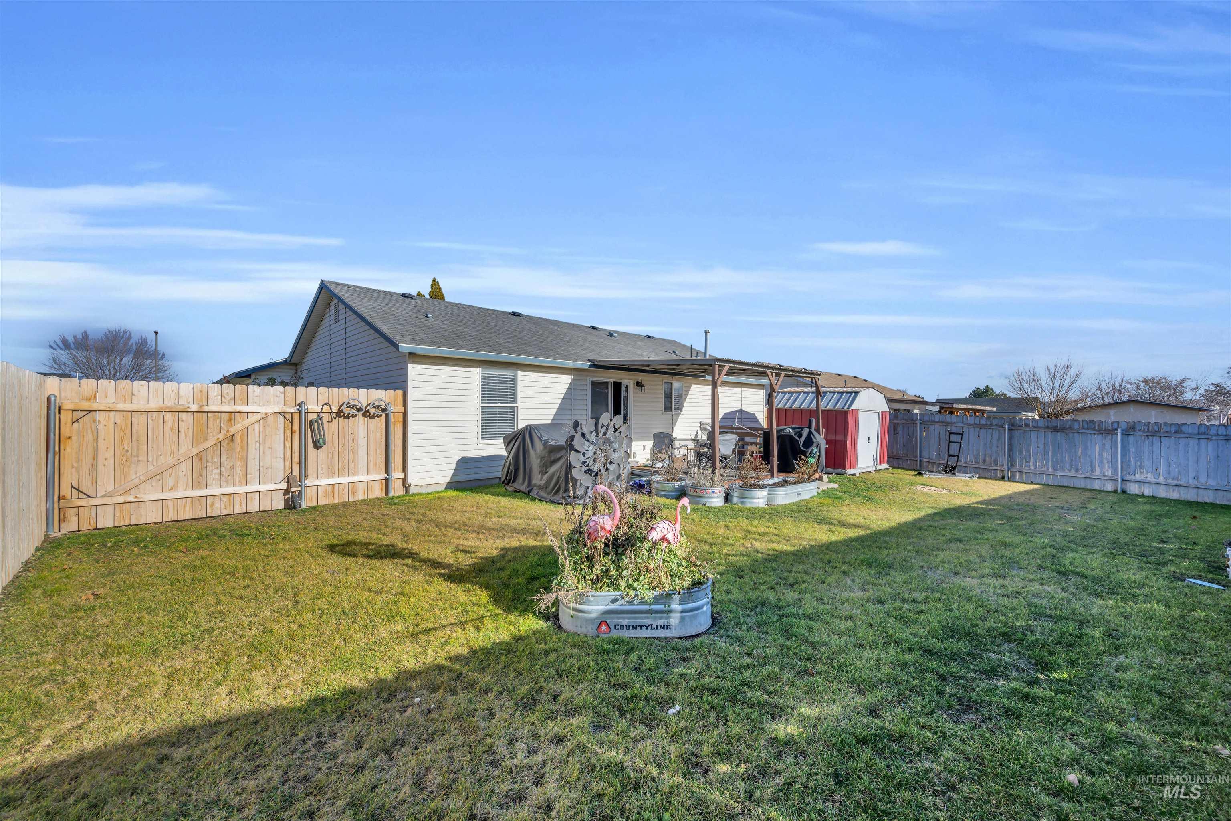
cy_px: 410
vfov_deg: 81.2
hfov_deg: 104.3
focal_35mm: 14
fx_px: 479
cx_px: 616
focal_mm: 14
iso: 100
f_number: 10
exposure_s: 1/160
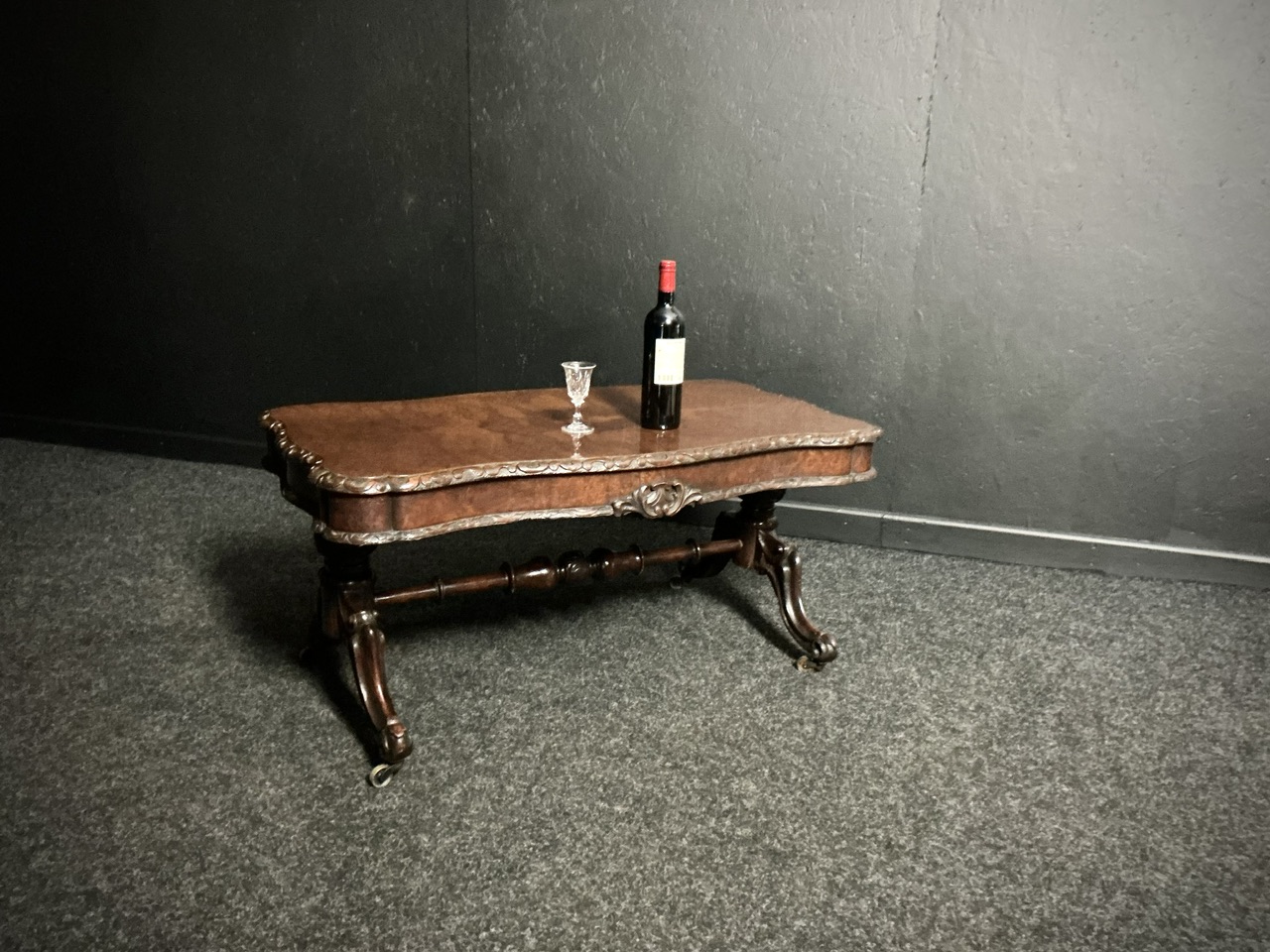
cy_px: 476
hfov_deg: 61.7
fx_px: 1064
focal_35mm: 29
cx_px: 635
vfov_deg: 48.2
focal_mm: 3
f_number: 1.8
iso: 500
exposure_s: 1/17
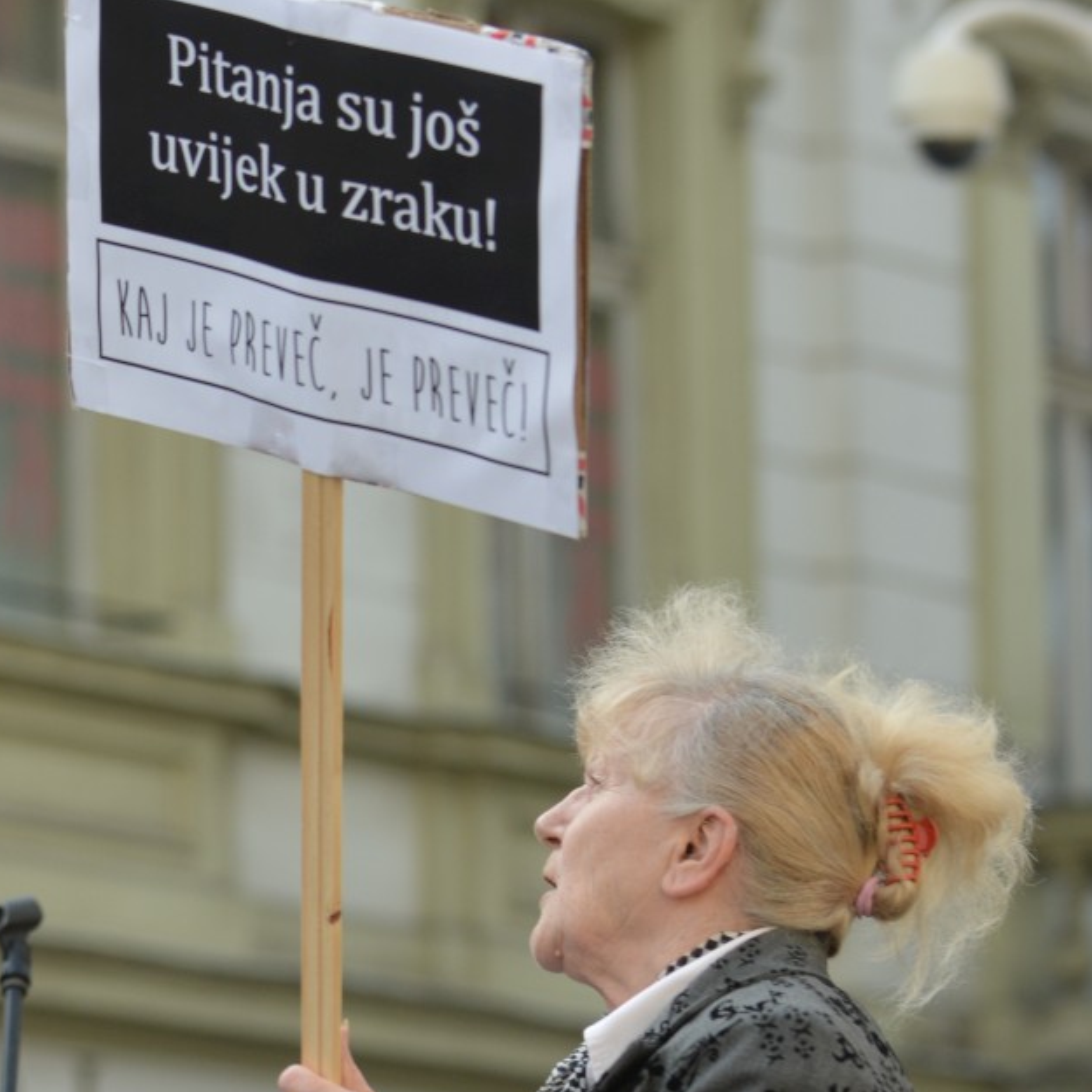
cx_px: -246
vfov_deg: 4.5
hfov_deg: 4.5
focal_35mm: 390
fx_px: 13919
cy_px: 1103
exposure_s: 1/1600
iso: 400
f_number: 5
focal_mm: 140
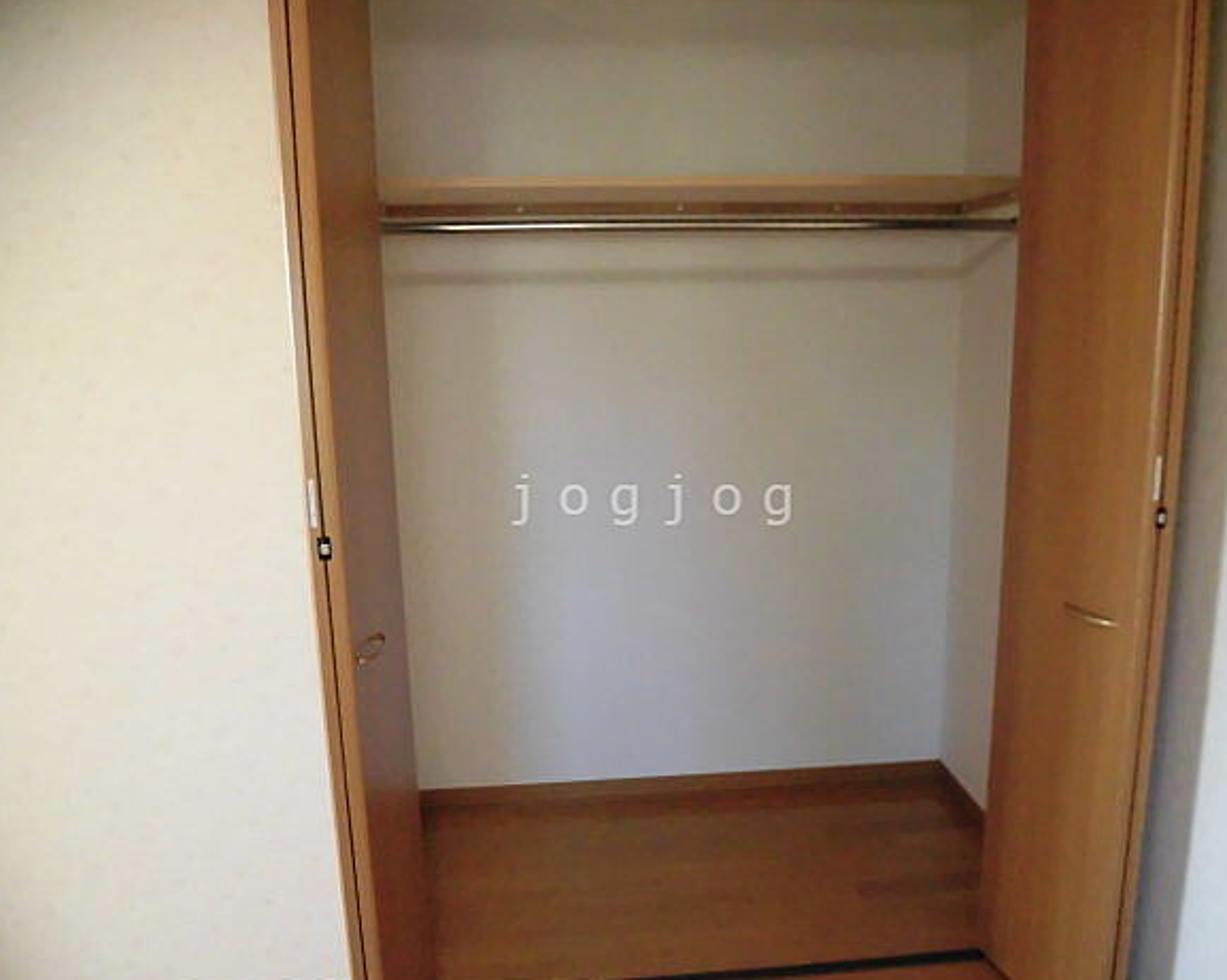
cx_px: 657
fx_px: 944
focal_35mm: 26
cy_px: 500
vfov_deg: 54.9
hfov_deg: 66.0
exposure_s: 1/125
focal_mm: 4.3
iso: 800
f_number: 3.1
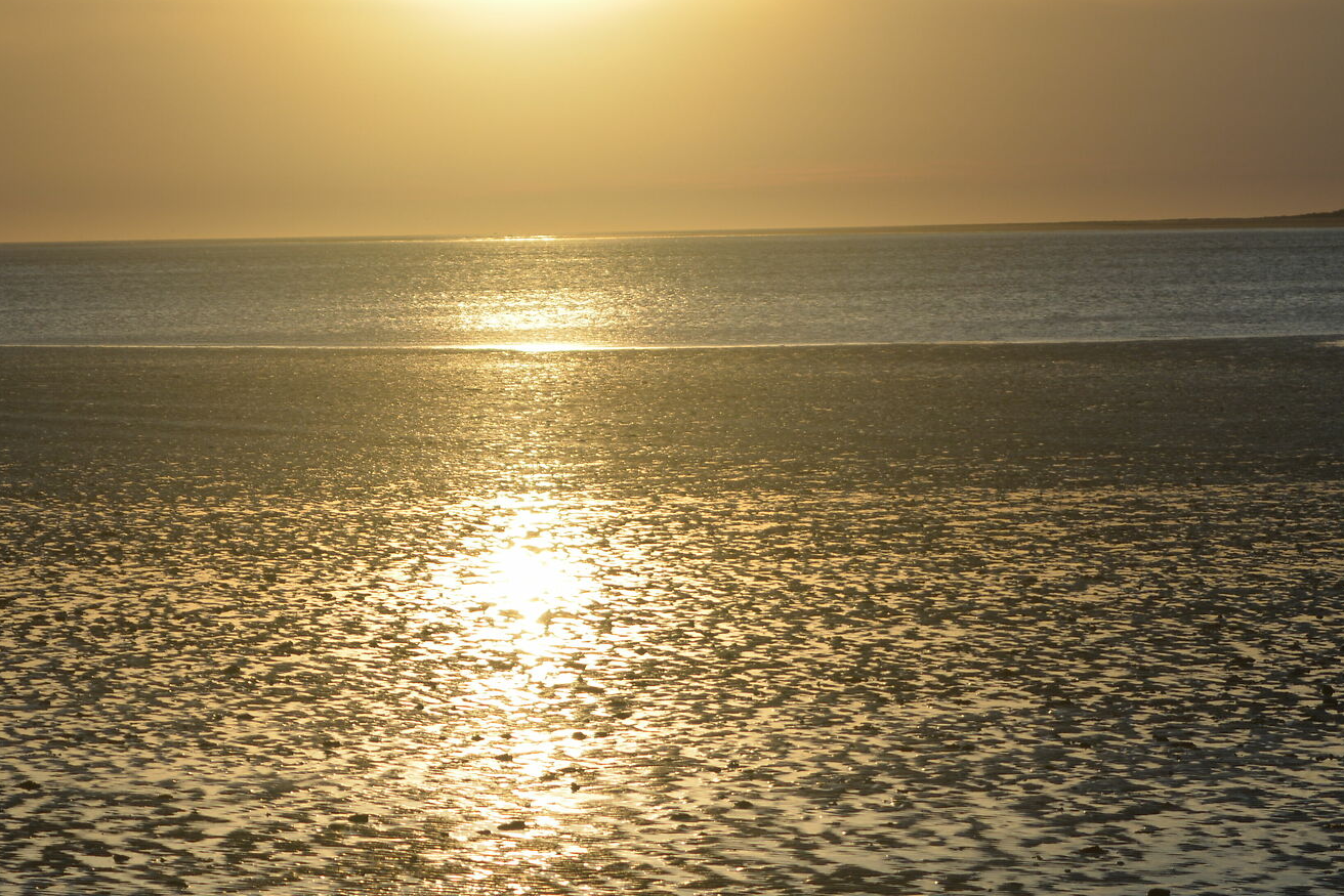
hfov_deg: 13.6
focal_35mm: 151
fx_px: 5634
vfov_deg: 9.1
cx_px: 636
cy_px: 224
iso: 100
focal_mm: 55
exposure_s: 1/1000
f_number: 5.6
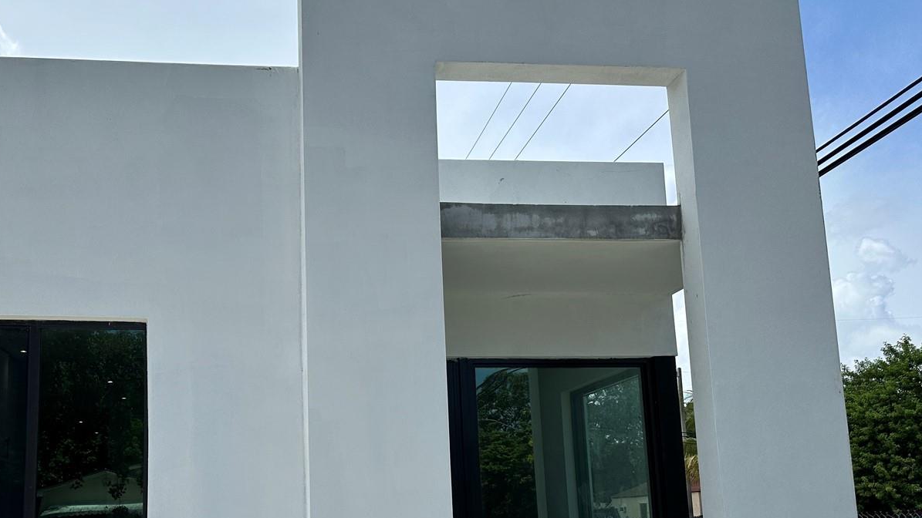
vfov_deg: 33.1
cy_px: 388
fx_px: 856
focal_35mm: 35
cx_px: 309
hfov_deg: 55.5
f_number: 1.78
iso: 80
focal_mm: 6.86
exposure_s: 1/6211
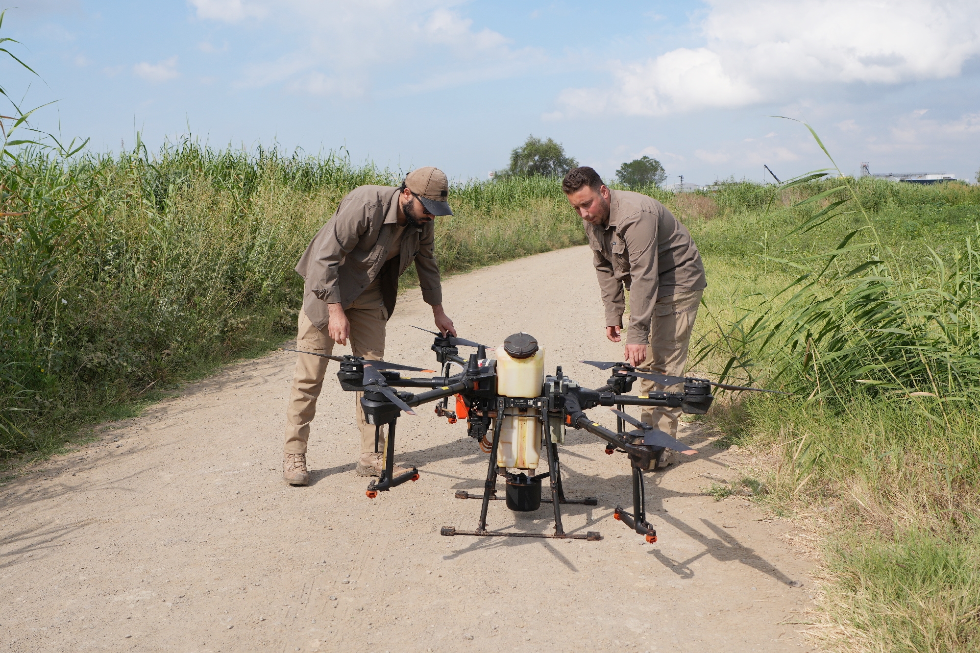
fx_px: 980
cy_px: 326
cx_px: 490
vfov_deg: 36.9
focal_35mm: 36
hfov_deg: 53.1
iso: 100
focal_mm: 24
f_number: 5.6
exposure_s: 1/800
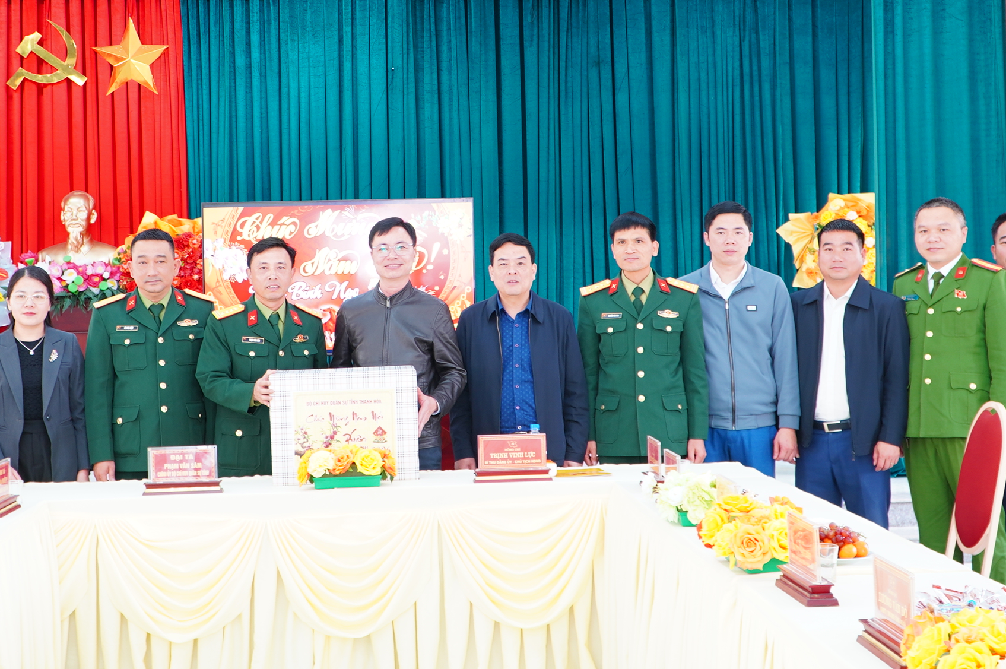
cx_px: 423
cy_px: 246
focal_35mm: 56
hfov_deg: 35.7
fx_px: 1560
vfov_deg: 24.1
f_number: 4
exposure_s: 1/5
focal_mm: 21
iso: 100
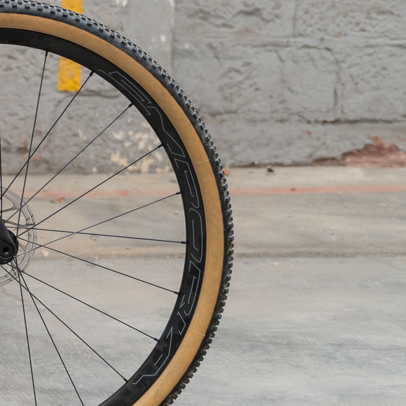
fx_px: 1371
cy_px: -13
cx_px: -327
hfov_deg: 14.7
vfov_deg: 16.4
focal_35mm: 103
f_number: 2.8
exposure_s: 1/160
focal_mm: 30.1
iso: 250
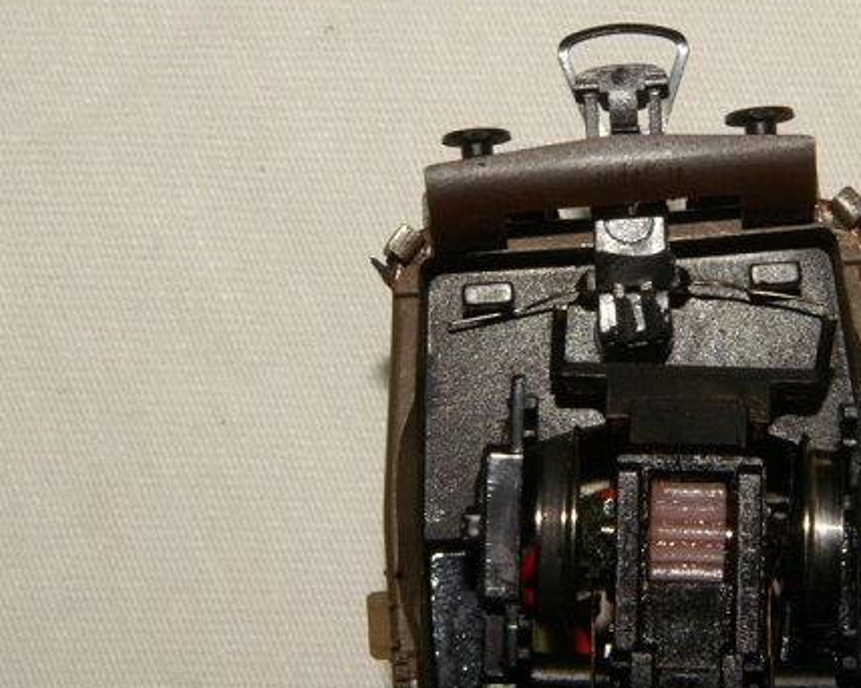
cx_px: 640
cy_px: 243
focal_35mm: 182
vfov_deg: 8.5
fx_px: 4631
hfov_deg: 10.6
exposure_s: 1/125
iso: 800
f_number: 32
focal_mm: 75
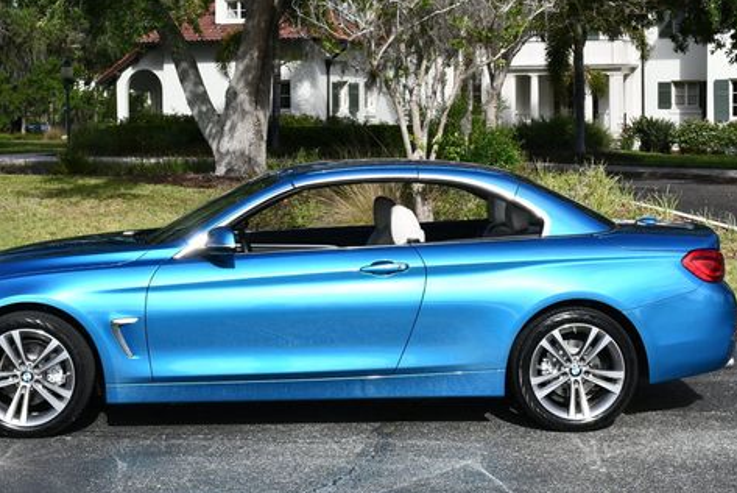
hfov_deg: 30.9
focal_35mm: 65
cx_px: 323
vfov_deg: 20.9
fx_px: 1331
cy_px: 168
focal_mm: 24
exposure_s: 1/320
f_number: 9
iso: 100
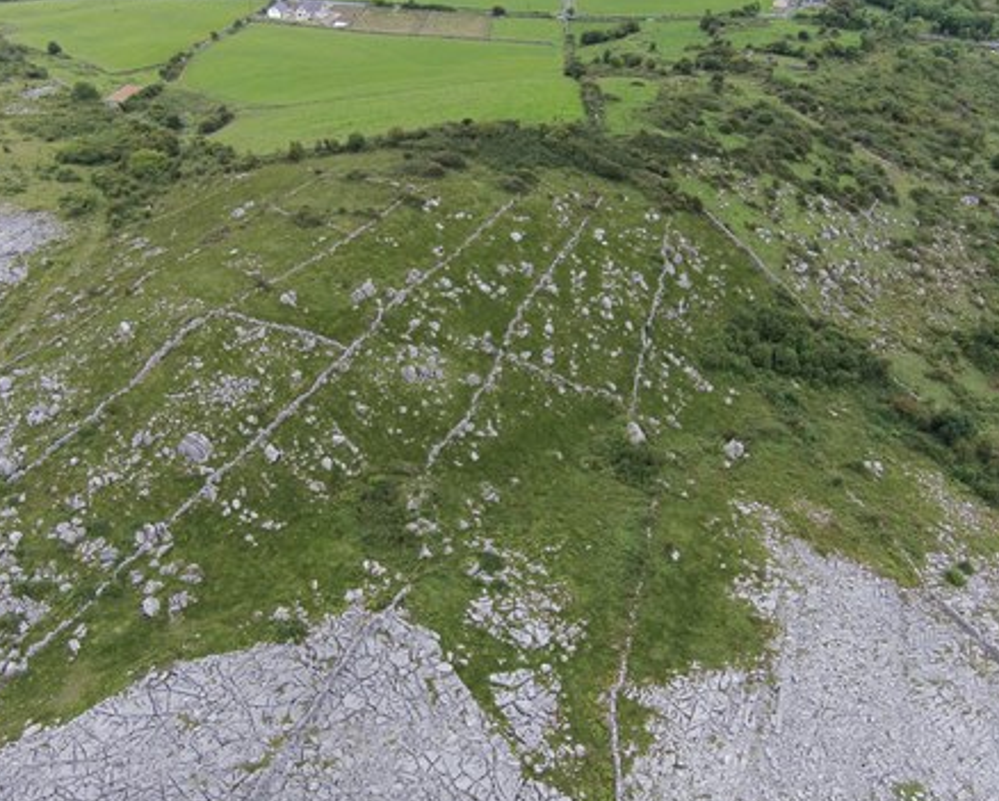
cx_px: 427
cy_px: 407
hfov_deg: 44.6
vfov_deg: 36.5
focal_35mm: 41
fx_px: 1213
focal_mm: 5
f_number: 2.8
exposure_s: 1/567
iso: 100
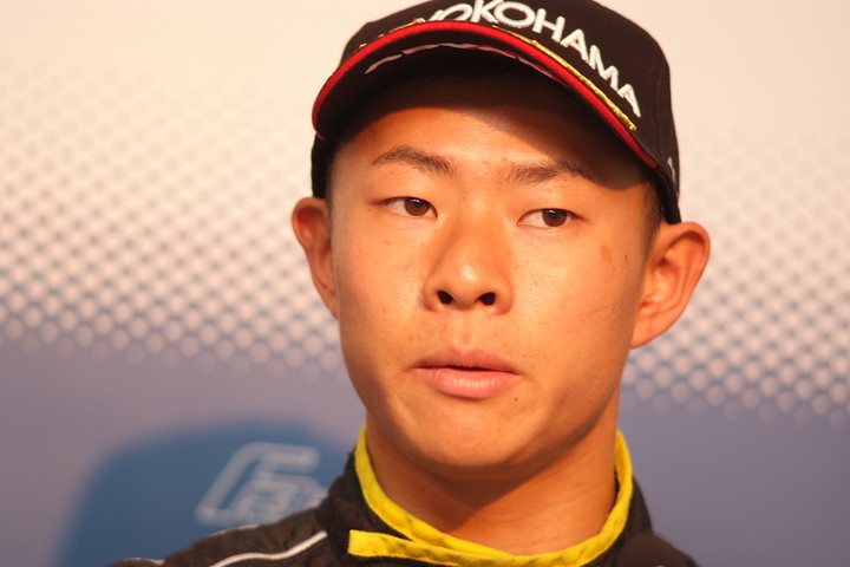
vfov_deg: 5.1
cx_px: 425
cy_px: 284
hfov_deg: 7.6
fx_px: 6375
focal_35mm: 270
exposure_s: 1/125
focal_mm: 180
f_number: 2.8
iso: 400
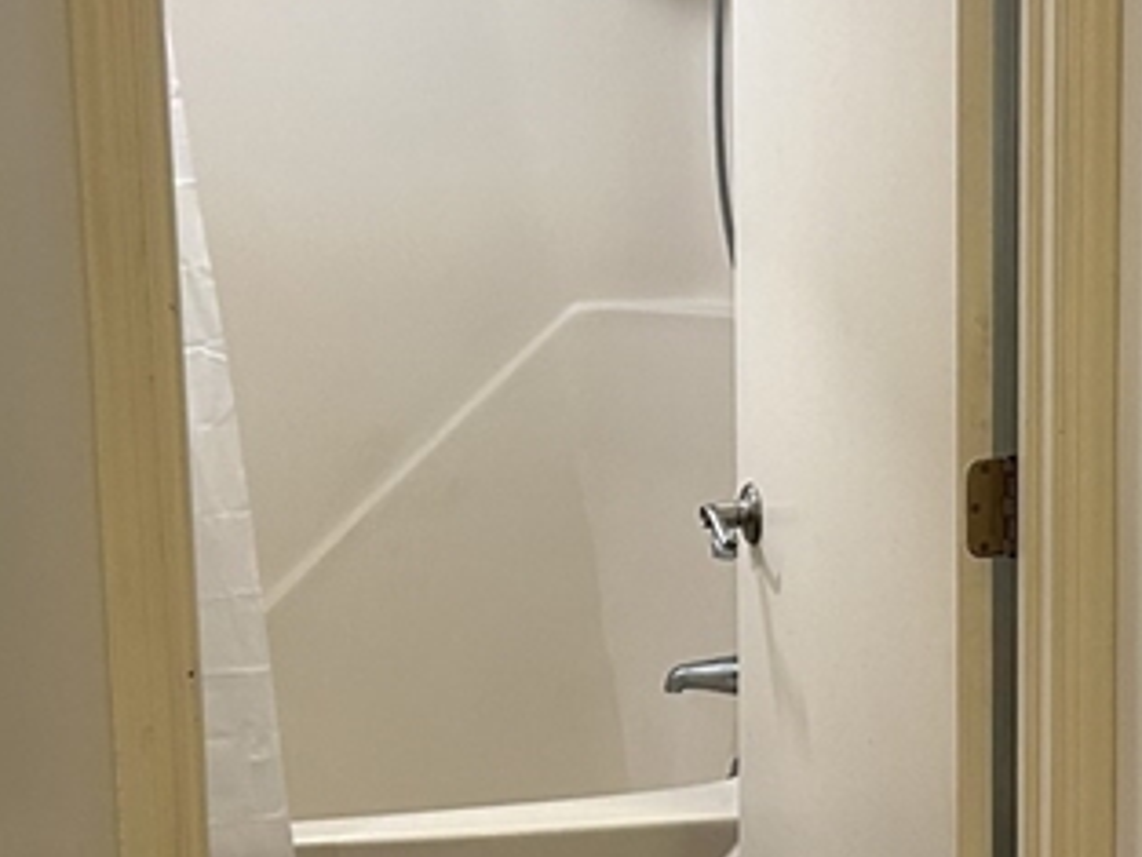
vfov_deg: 17.3
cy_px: 602
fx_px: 2805
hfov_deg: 22.8
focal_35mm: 85
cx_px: 872
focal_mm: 5.7
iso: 200
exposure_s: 1/60
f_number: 1.5
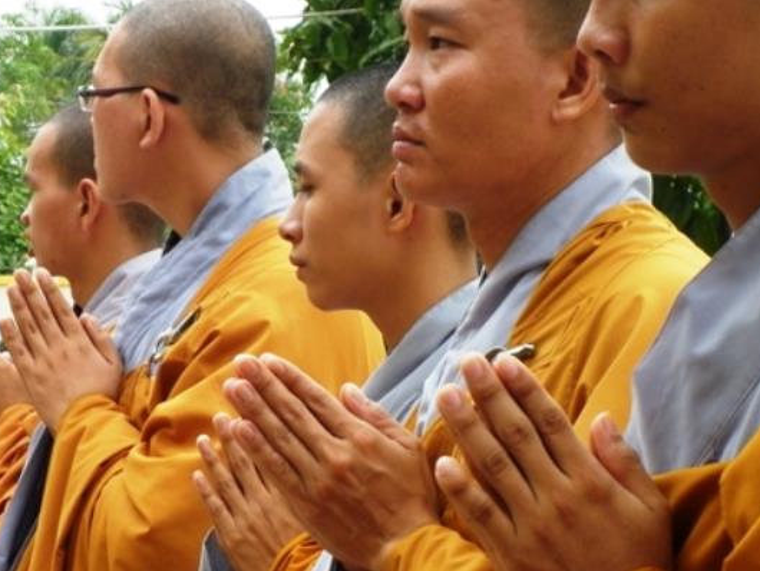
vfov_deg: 8.7
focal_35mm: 170
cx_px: 196
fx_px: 3734
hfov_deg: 11.6
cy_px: 343
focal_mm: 15.7
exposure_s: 1/100
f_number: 5.5
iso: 80
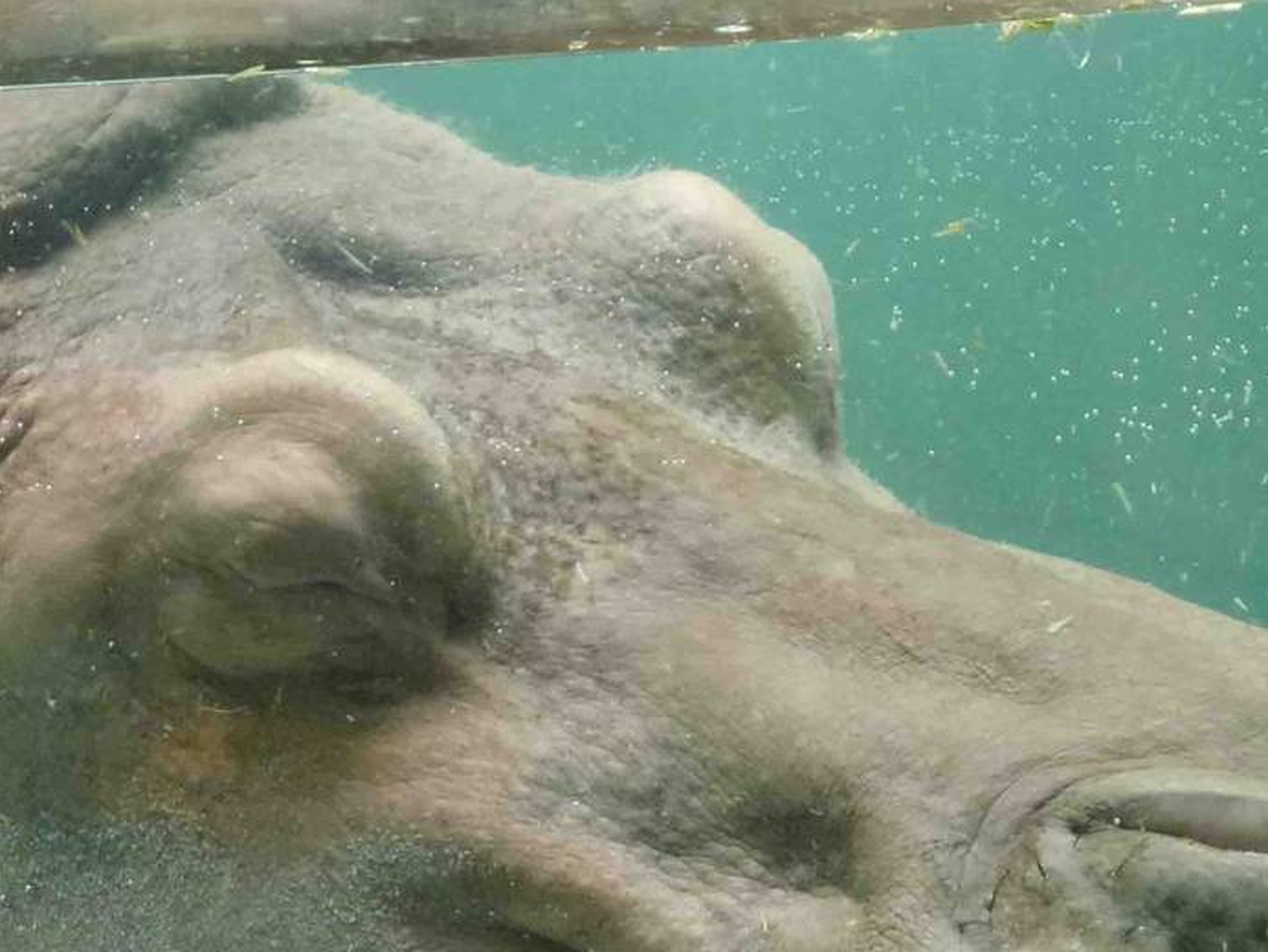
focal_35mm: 280
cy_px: 747
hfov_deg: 7.1
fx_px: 10262
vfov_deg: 5.3
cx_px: 640
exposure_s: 1/30
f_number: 5.1
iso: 400
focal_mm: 21.7
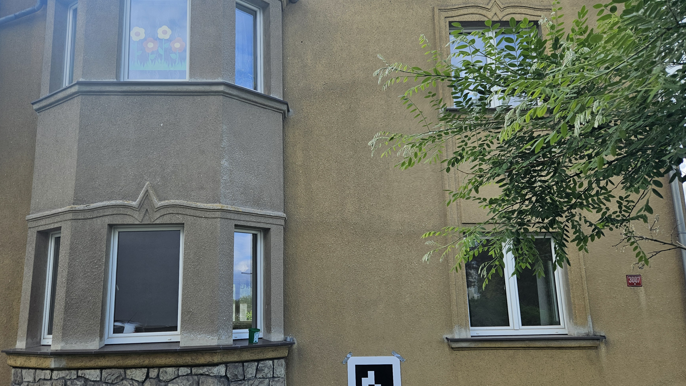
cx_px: 317
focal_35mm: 29
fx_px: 528
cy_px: 200
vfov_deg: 40.2
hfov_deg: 66.0
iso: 40
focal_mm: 5.4
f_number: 1.8
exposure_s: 1/1242
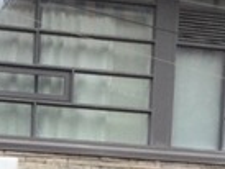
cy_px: 564
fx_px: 1178
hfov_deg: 10.8
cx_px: -16
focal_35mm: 181
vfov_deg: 7.1
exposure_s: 1/233
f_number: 2.4
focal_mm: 3.3
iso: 25
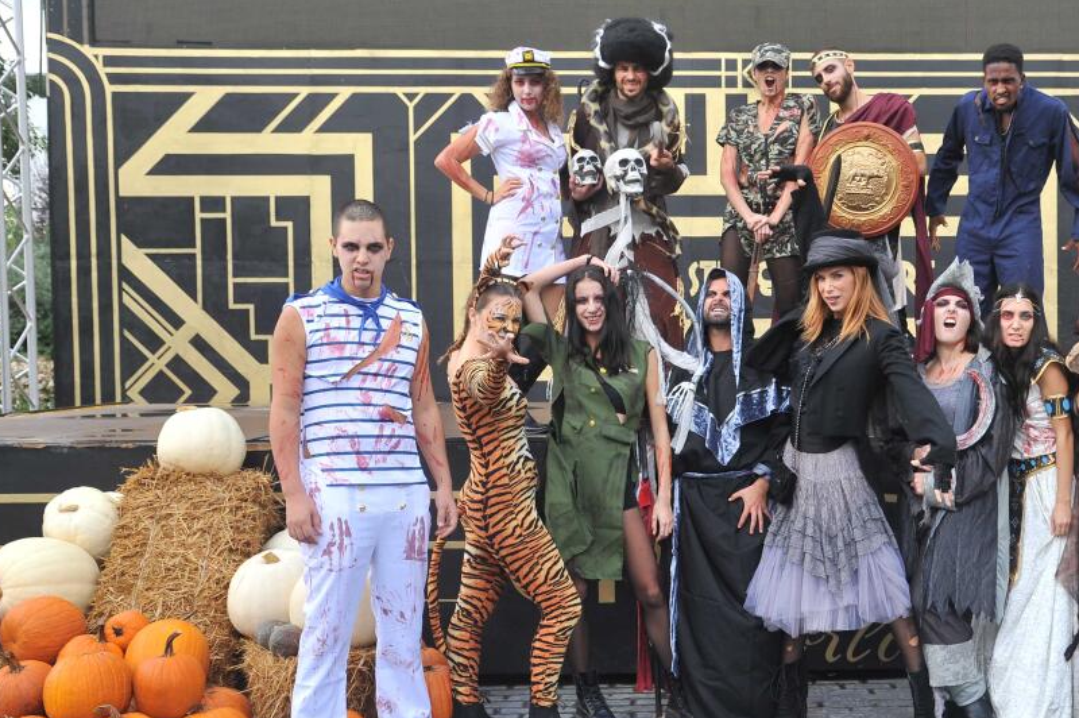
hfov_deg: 40.5
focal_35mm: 48
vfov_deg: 28.0
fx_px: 1437
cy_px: 405
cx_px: 747
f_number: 4.5
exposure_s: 1/320
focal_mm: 32
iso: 400
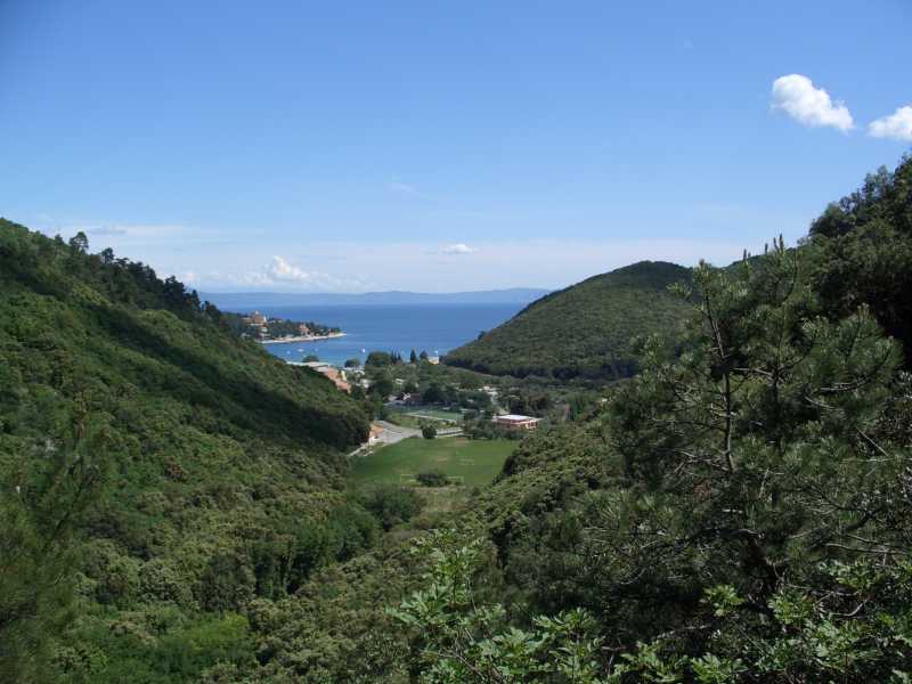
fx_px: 869
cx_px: 456
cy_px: 342
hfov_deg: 55.4
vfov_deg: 42.9
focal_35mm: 33
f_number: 4.5
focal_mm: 7.1
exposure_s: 1/500
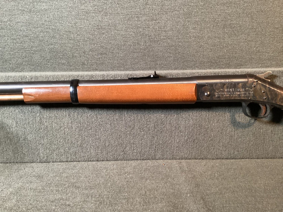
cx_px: 142
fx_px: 253
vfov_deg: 45.4
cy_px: 106
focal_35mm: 31
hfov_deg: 58.3
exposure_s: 1/40
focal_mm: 3.3
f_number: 2.4
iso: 400
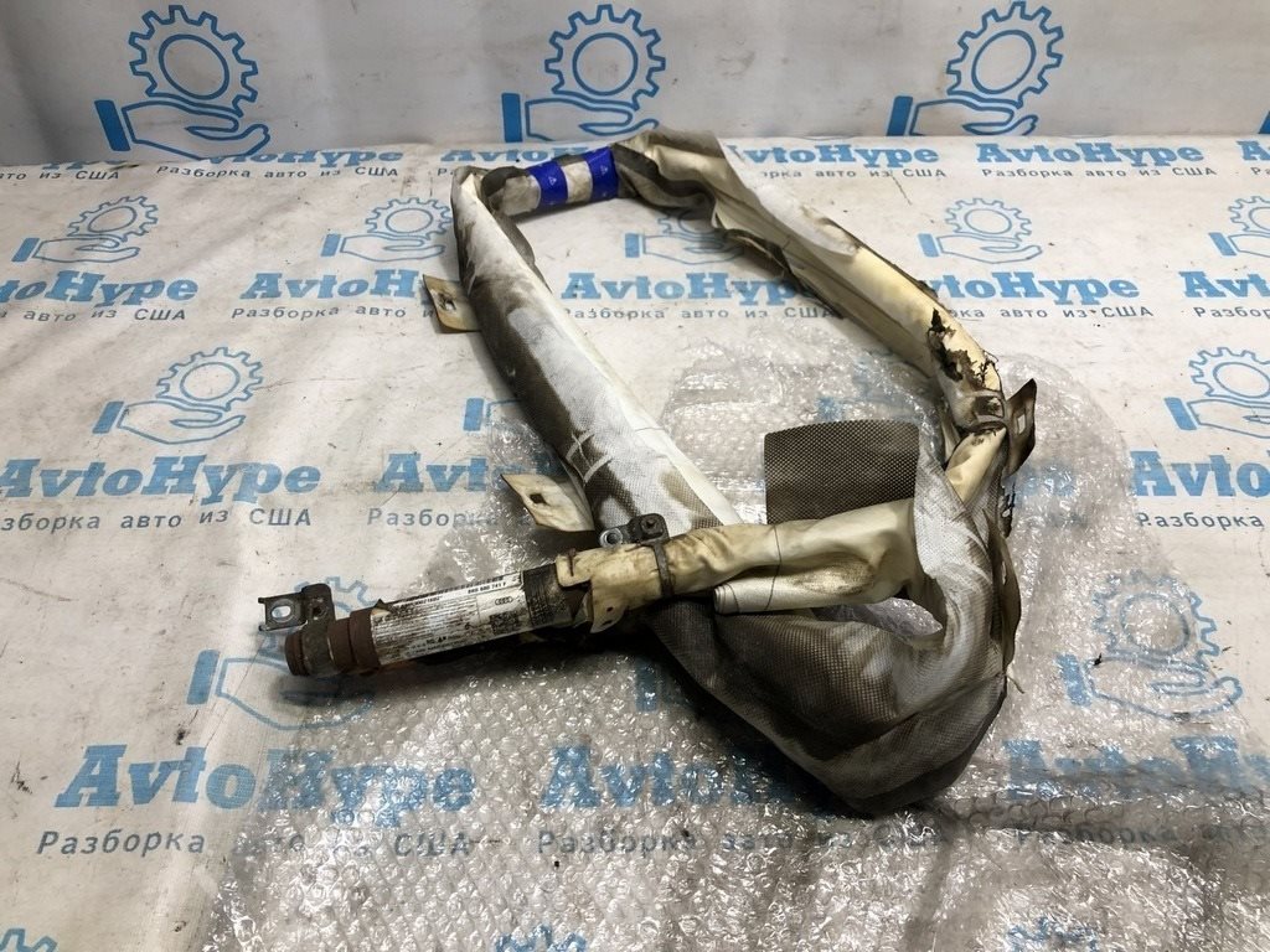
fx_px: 1027
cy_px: 476
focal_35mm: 28
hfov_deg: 63.4
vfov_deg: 49.7
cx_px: 635
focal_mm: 4
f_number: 1.8
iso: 25
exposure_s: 1/50
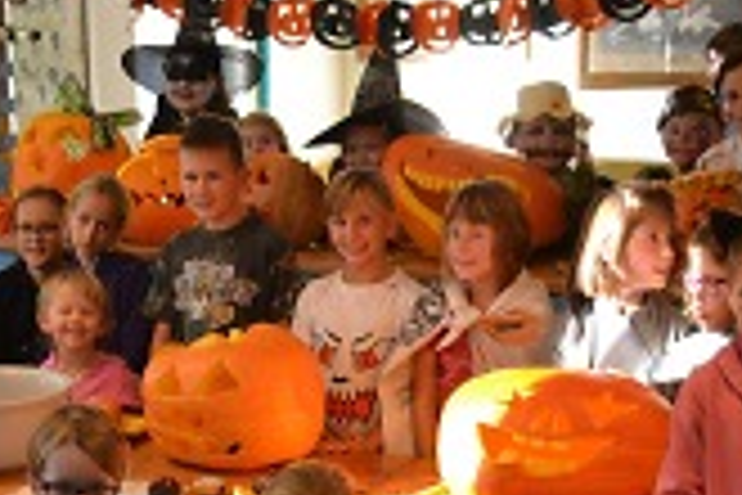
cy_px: 412
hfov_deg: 25.4
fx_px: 1649
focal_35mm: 80
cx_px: 378
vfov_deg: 16.9
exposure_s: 1/80
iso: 400
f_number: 4.5
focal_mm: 22
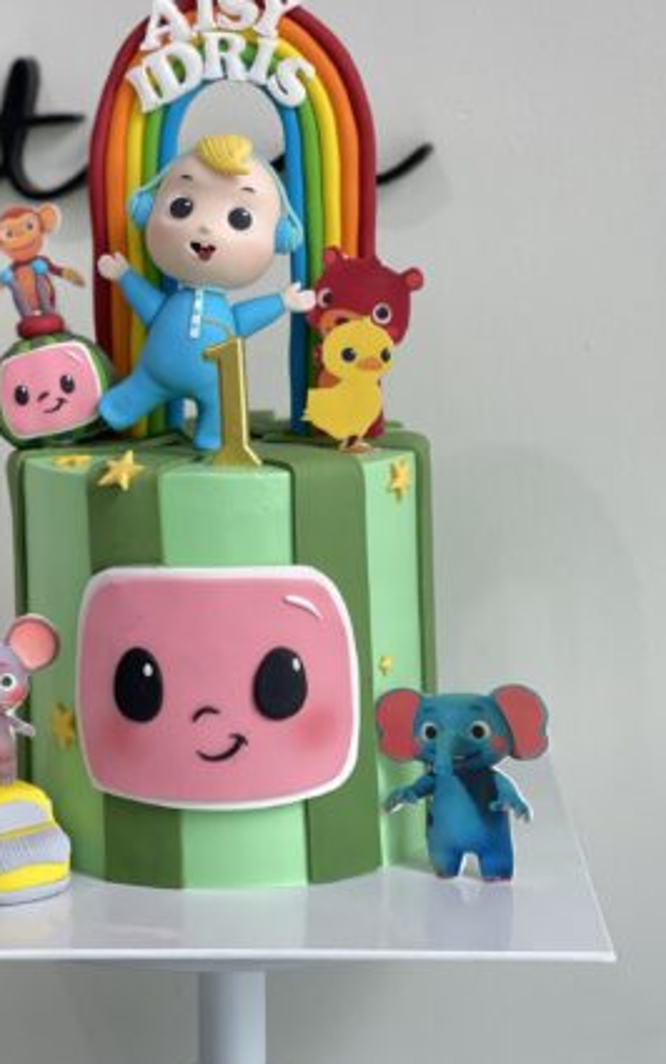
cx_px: 213
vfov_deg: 24.3
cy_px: 482
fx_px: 2466
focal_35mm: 85
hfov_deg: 15.3
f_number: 2.2
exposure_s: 1/121
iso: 100
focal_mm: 7.5
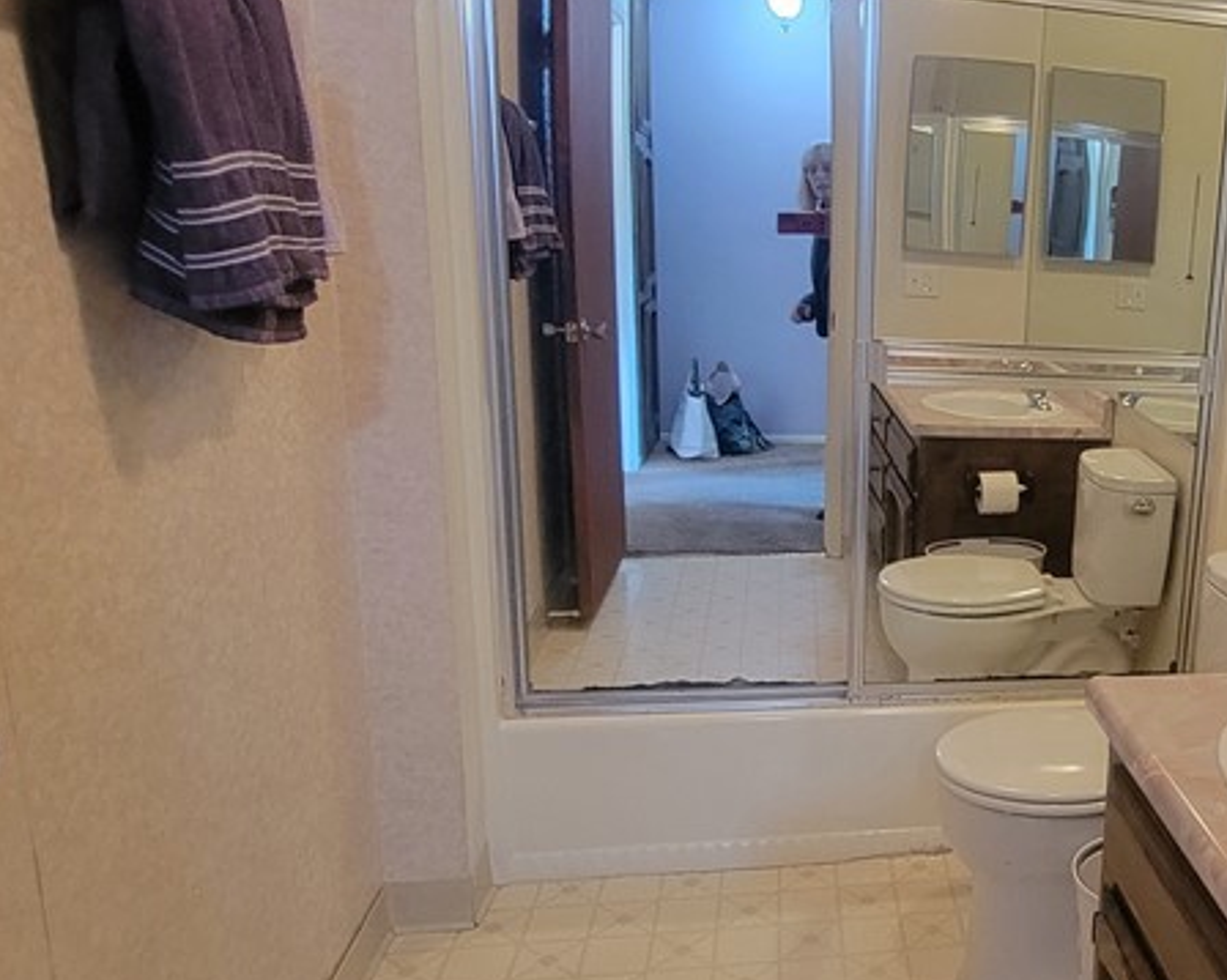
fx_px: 1053
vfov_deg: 49.9
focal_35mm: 29
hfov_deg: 54.7
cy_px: 493
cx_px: 1041
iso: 640
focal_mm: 2.2
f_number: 2.2
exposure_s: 1/30
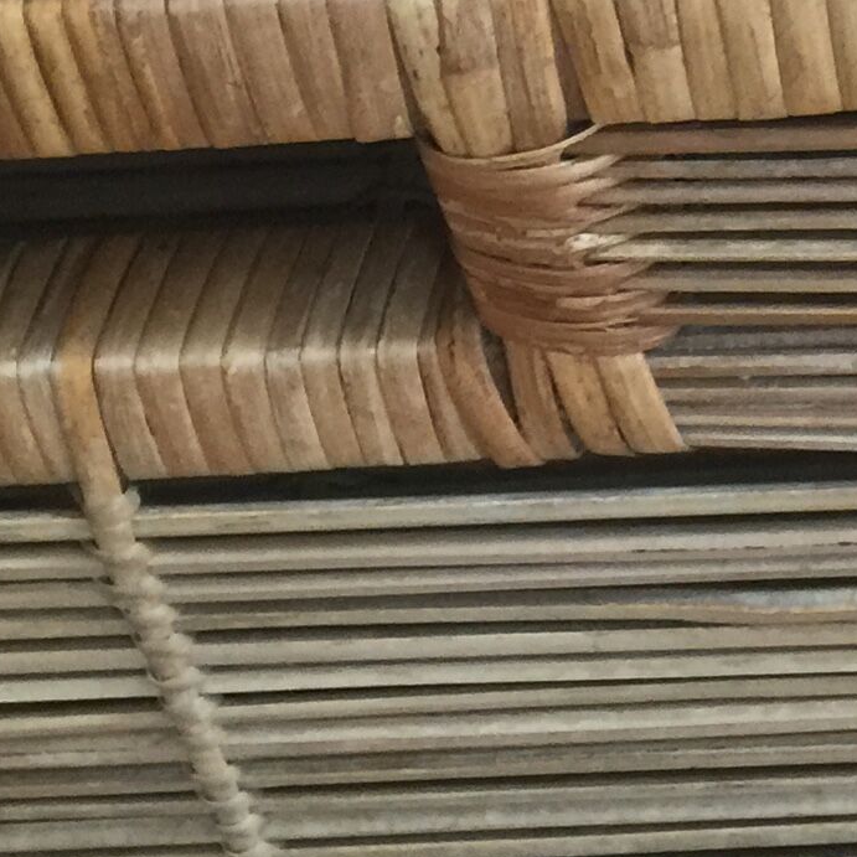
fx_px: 3389
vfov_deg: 13.7
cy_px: -339
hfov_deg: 13.6
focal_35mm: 121
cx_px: 1290
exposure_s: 1/10
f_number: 2.2
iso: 125
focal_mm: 4.15
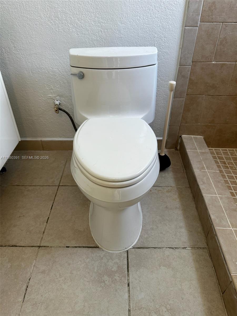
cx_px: 118
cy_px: 158
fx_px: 219
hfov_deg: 56.8
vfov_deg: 71.6
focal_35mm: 24
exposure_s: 1/120
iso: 100
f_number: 1.78
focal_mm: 6.86
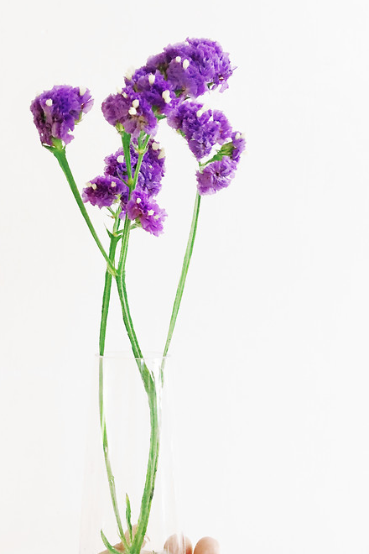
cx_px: 128
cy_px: 308
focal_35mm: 39
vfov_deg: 49.5
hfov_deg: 34.0
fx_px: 600
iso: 100
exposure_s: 1/10
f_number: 2.2
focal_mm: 4.15
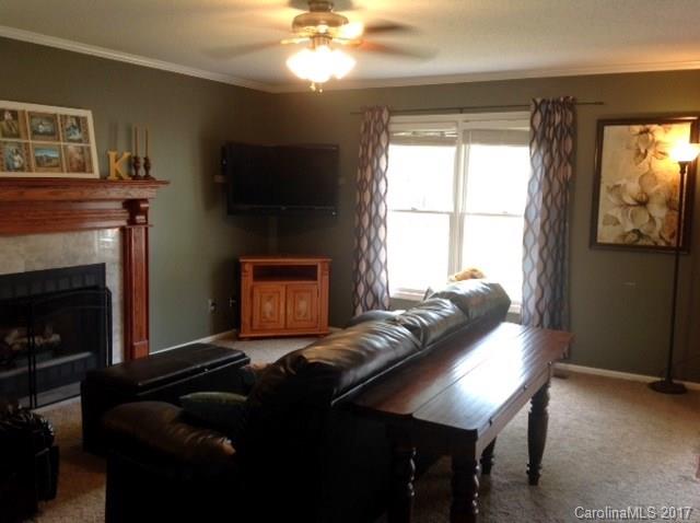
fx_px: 707
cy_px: 262
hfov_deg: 52.7
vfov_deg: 40.6
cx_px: 350
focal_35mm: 35
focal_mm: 4.28
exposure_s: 1/15
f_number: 2.4
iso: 64
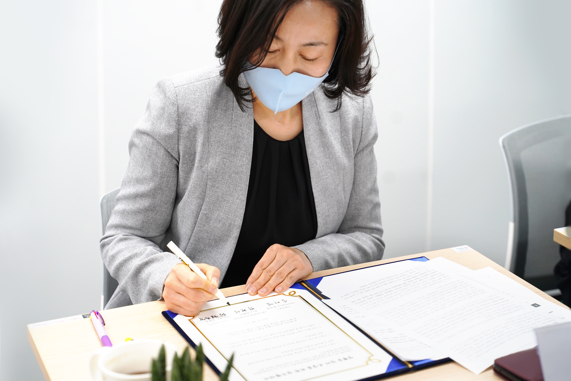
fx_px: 1031
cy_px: 190
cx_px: 286
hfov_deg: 31.0
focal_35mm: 65
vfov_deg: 20.9
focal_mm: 65
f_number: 4
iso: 1000
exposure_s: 1/160
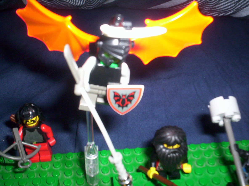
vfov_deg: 37.7
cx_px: 124
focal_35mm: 38
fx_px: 273
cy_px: 93
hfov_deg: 49.0
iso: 140
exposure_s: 1/60
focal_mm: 4.99
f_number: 4.5
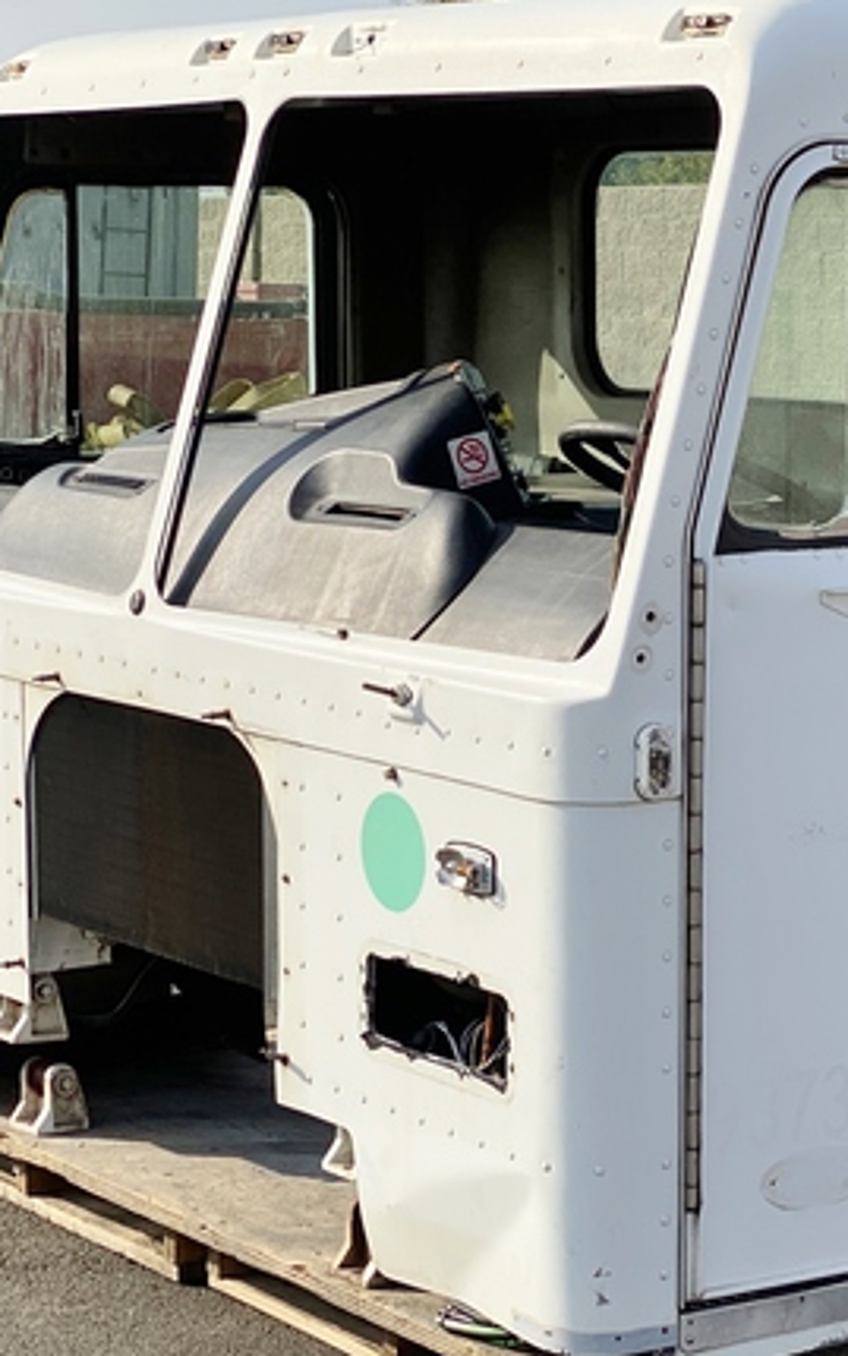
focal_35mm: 100
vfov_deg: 20.8
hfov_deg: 13.1
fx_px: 3695
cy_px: 667
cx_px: 605
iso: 20
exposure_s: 1/2519
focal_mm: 6
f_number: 2
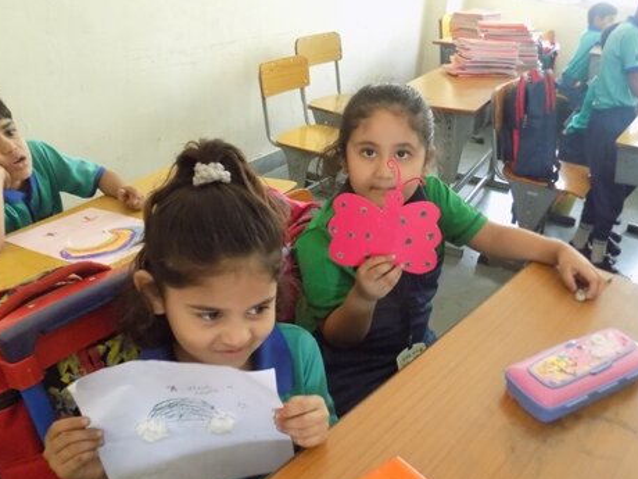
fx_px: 590
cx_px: 401
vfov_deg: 43.9
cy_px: 296
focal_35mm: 32
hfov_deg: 56.1
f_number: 3.1
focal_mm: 4
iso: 400
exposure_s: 1/25
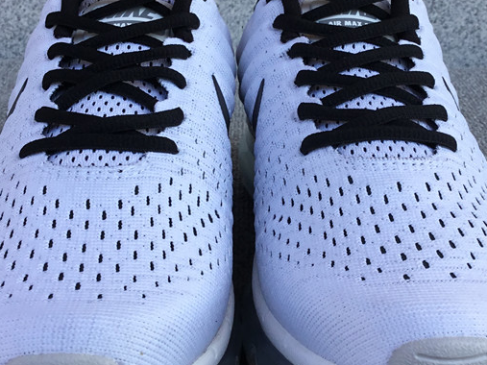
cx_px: 253
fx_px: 774
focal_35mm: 55
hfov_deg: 34.9
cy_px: 165
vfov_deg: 26.5
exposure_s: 1/515
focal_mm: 3.3
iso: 25
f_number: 2.4
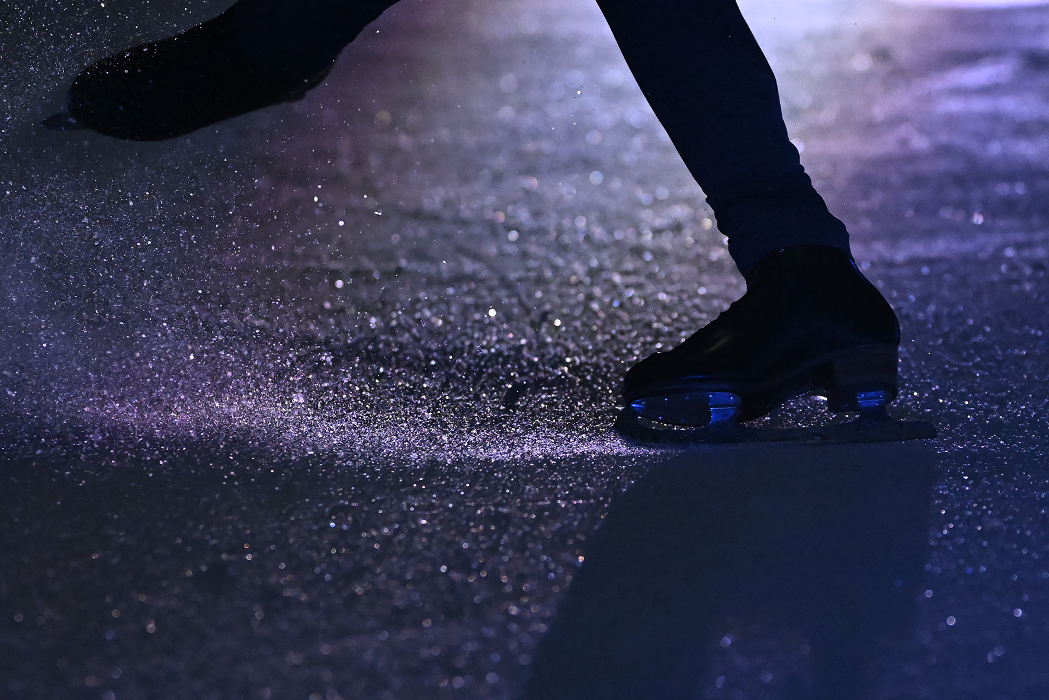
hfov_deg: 9.4
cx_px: 496
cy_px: 329
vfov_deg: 6.3
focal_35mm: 219
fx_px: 6381
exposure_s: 1/4000
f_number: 1.8
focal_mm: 135
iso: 6400
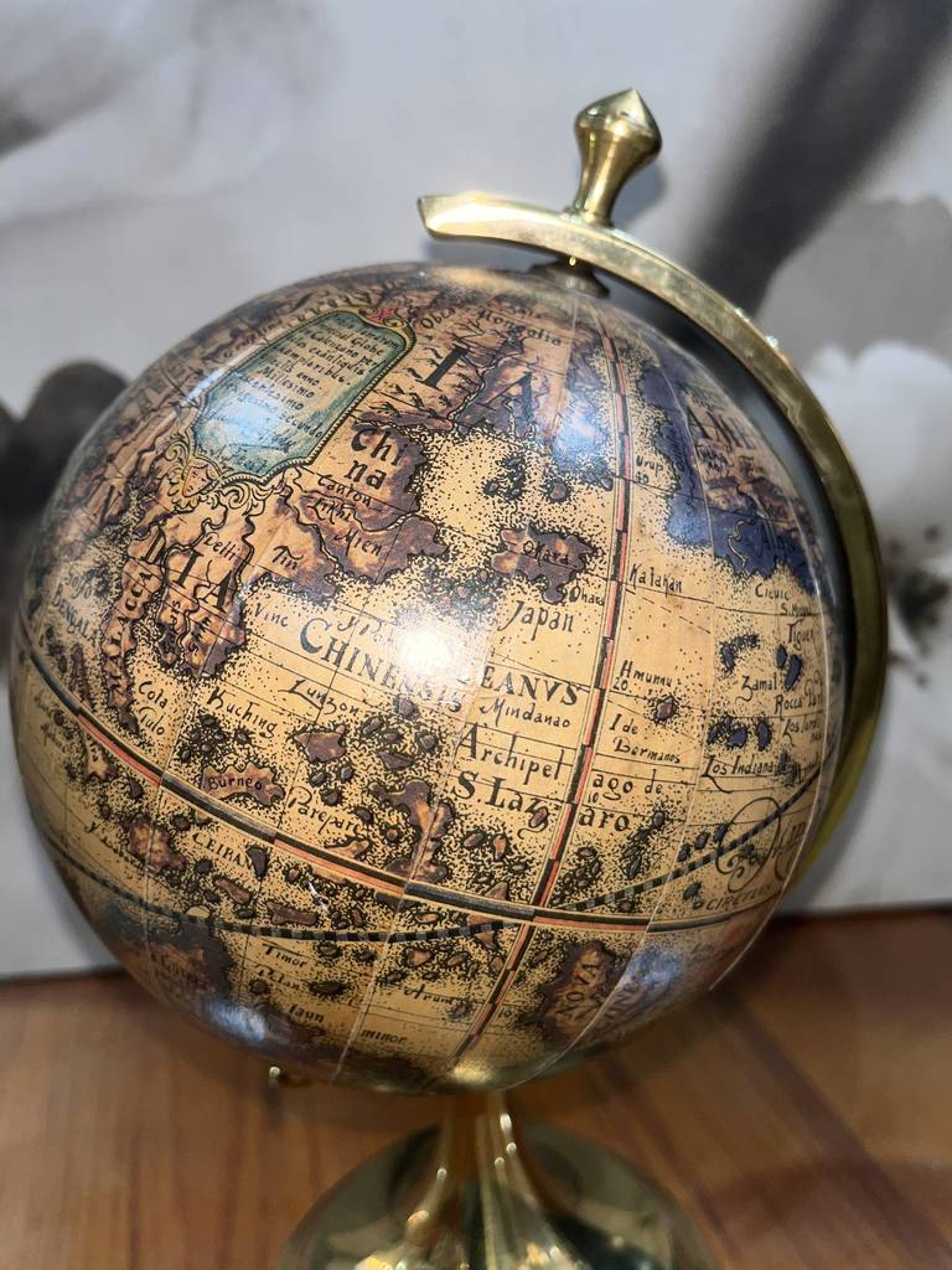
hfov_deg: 53.1
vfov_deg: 67.3
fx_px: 953
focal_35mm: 26
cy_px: 635
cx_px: 476
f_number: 1.6
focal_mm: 5.1
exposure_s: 1/72
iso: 32
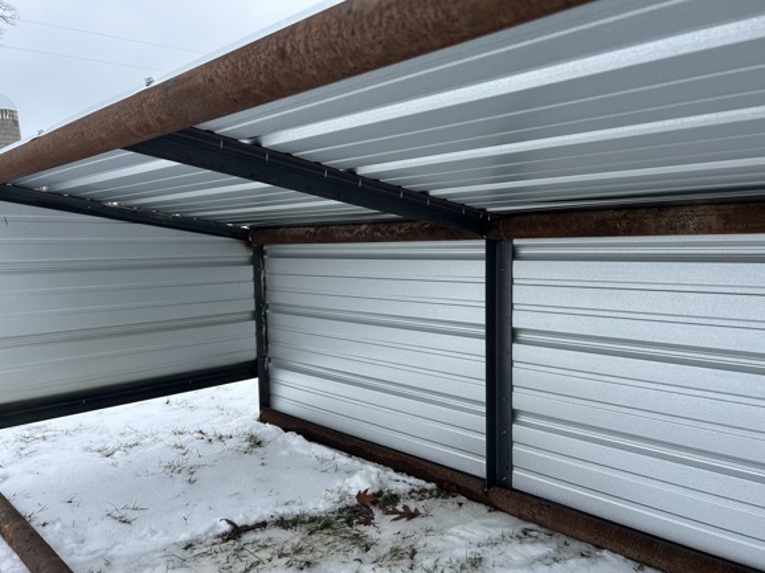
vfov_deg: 51.3
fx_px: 596
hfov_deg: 65.3
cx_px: 373
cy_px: 296
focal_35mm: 27
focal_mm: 5.7
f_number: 1.5
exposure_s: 1/1171
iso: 50
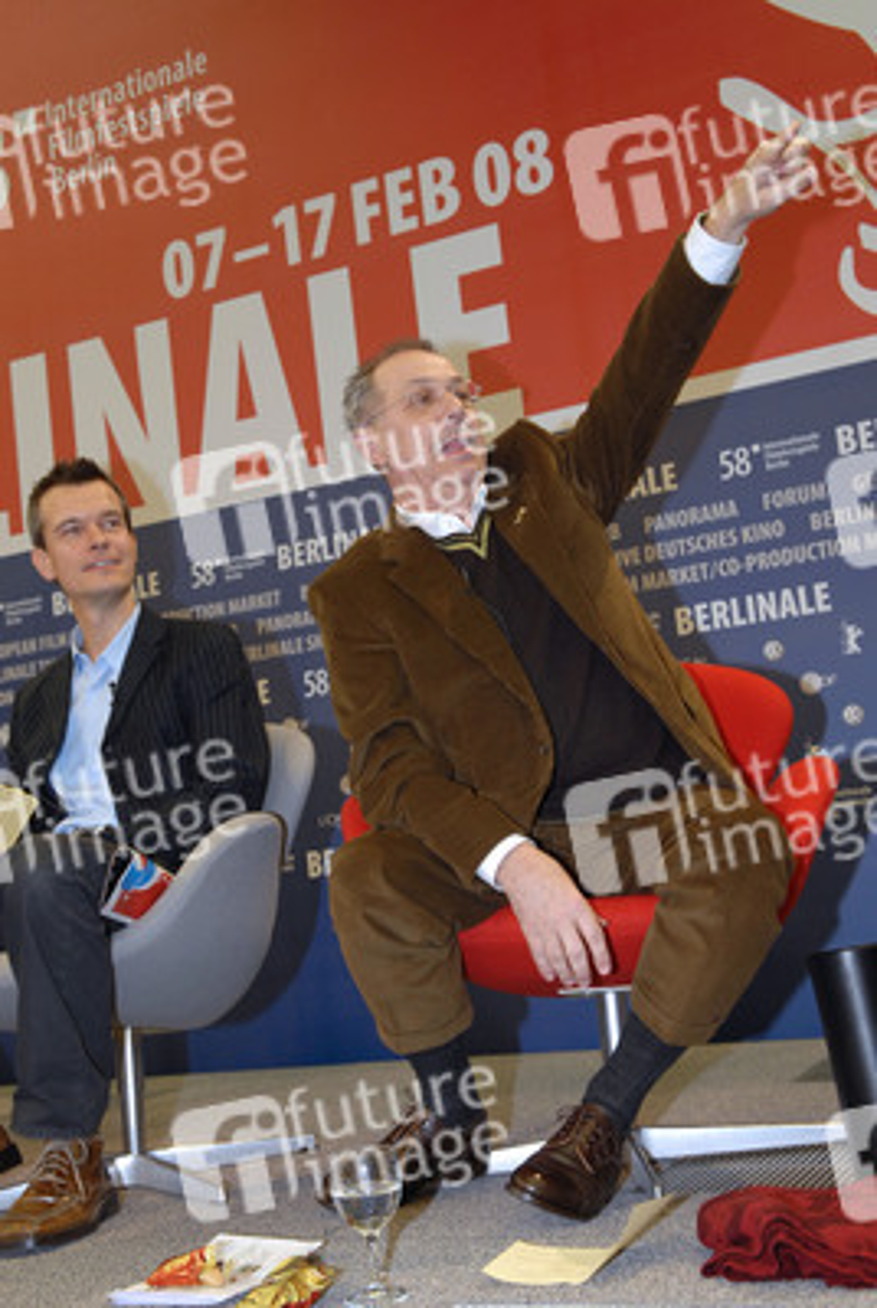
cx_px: 438
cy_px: 654
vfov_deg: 46.3
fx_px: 1529
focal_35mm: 42
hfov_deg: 32.0
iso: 500
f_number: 5.6
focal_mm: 28
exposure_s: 1/125
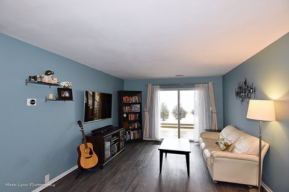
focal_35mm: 16
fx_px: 132
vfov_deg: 72.1
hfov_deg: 95.0
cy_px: 96
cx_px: 144
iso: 800
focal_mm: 11
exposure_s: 1/80
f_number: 4.5
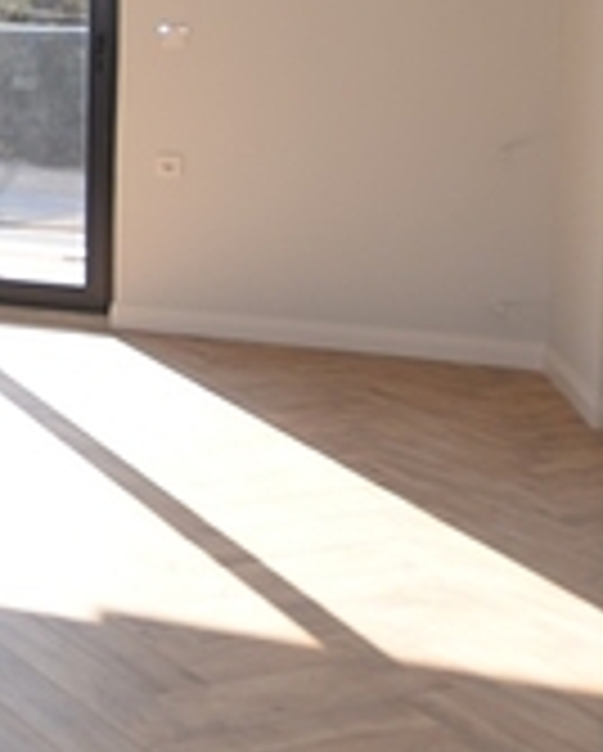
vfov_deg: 29.2
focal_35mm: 61
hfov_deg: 19.2
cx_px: -475
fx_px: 1358
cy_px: 27
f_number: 4.5
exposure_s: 1/160
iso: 125
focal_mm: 10
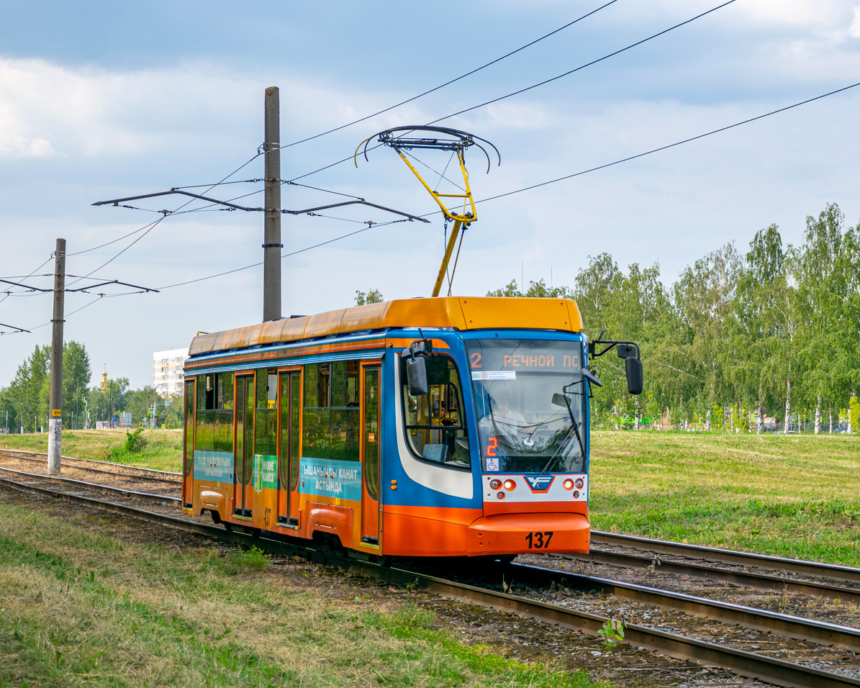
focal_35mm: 82
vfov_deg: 18.7
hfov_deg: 23.3
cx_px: 438
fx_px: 2087
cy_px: 343
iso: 100
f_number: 4.8
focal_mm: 48
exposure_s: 1/640
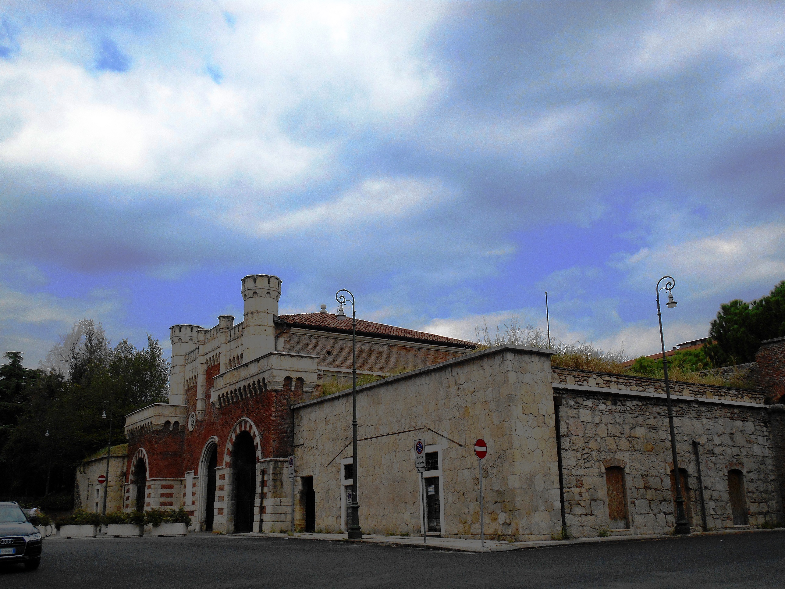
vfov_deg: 40.7
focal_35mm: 35
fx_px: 794
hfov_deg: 52.6
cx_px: 392
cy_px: 294
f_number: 3.7
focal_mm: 6.3
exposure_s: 1/1250
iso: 80
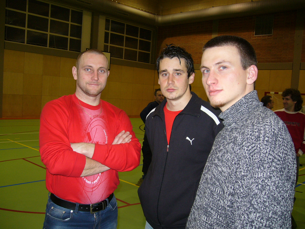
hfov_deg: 52.6
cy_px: 114
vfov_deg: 40.7
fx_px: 308
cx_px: 152
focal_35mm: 35
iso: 150
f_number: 2.8
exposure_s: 1/60
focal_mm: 5.8
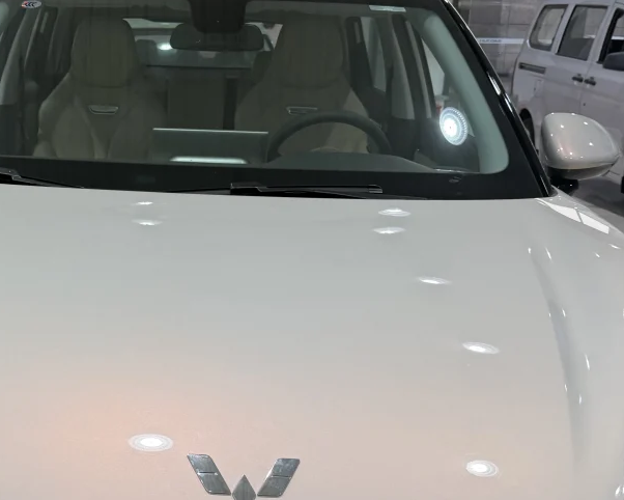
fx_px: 1035
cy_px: 309
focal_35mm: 56
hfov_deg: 32.8
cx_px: 138
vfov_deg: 27.1
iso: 100
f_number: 1.78
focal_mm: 6.76
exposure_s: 1/100
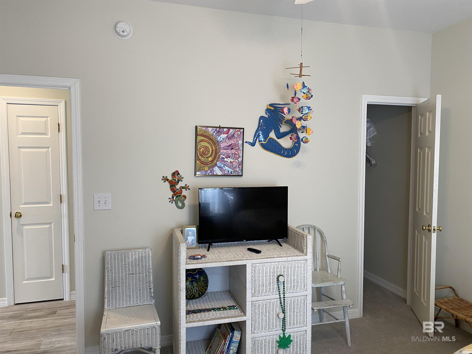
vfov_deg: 53.1
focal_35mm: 26
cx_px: 236
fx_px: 355
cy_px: 177
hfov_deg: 67.3
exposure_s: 1/60
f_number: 1.8
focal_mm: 4.25
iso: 100
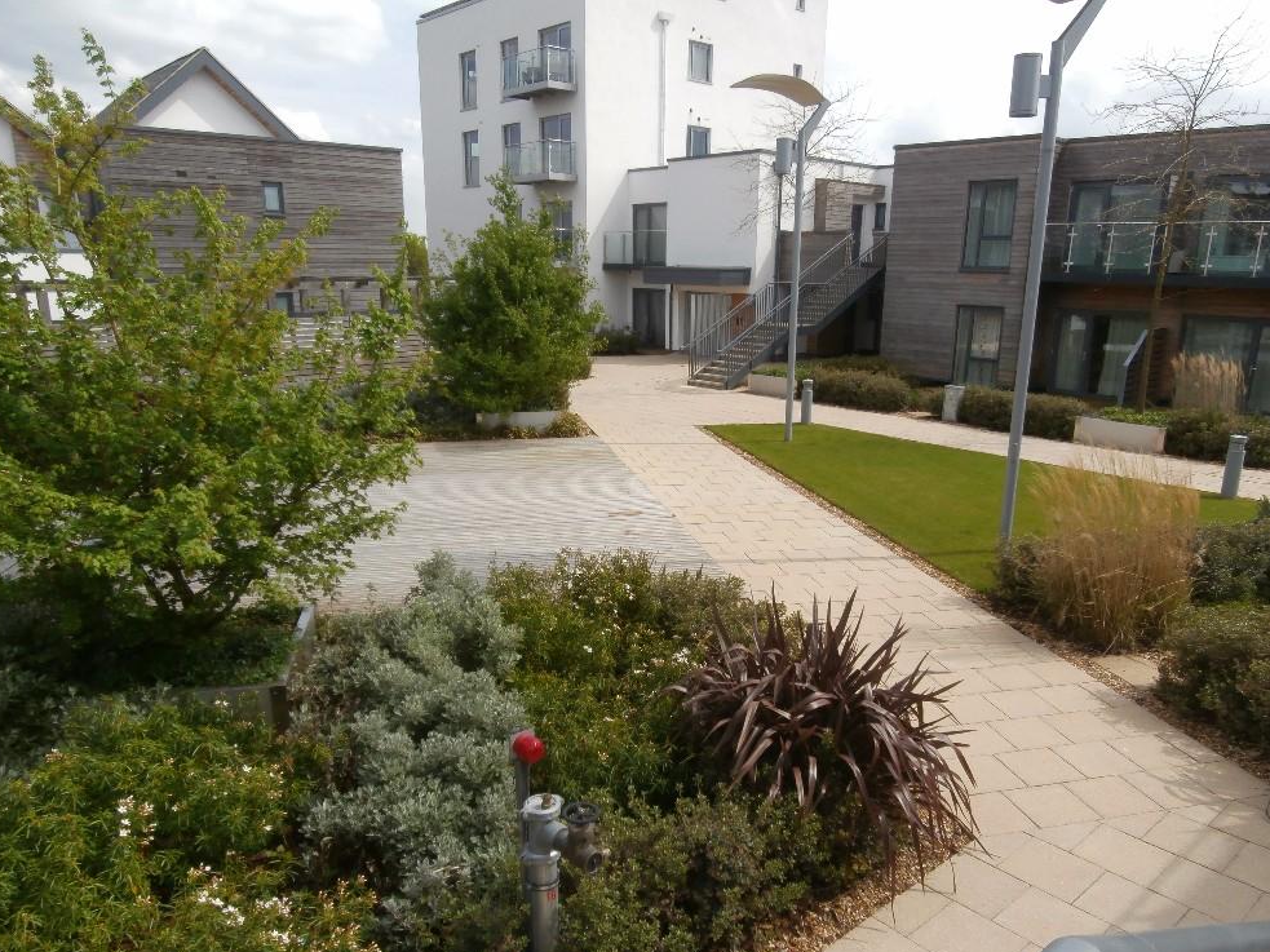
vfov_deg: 54.9
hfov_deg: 69.4
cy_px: 495
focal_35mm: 25
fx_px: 917
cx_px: 650
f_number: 3
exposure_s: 1/800
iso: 100
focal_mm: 4.2
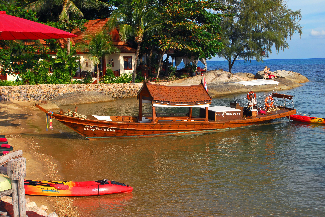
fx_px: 434
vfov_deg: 28.2
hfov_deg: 41.1
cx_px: 162
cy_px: 108
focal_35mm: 48
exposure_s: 1/200
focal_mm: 32
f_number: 8
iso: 100
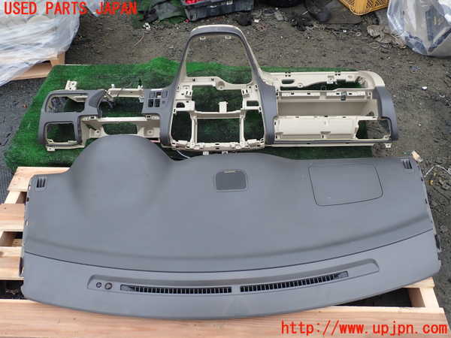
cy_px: 169
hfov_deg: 60.0
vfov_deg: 46.8
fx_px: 391
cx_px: 226
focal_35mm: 30
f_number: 3.2
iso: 100
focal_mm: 5.4
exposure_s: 1/160
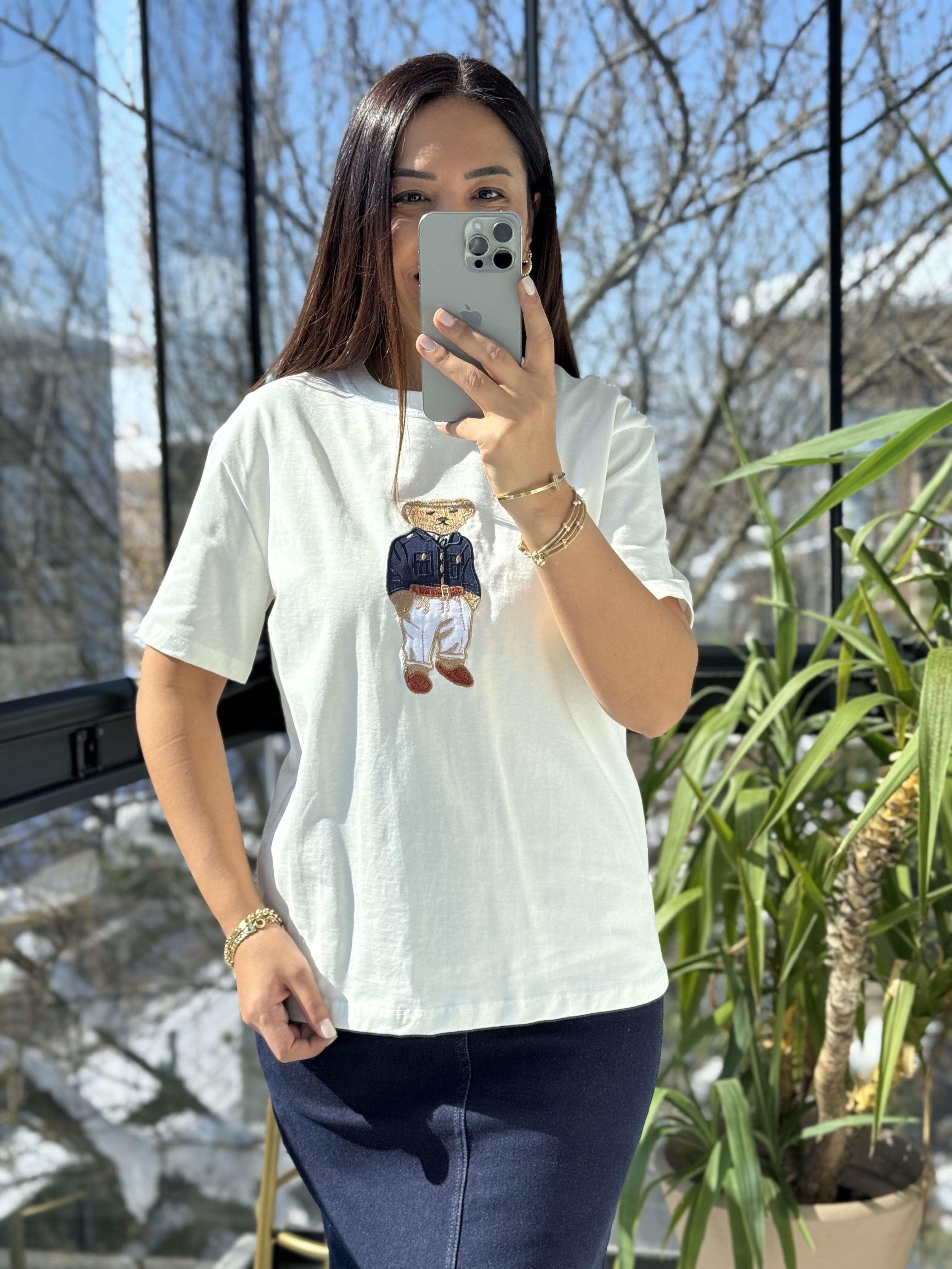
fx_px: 1760
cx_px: 476
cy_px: 634
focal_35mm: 48
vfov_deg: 39.7
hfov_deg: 30.3
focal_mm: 6.76
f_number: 1.78
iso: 64
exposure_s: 1/1215
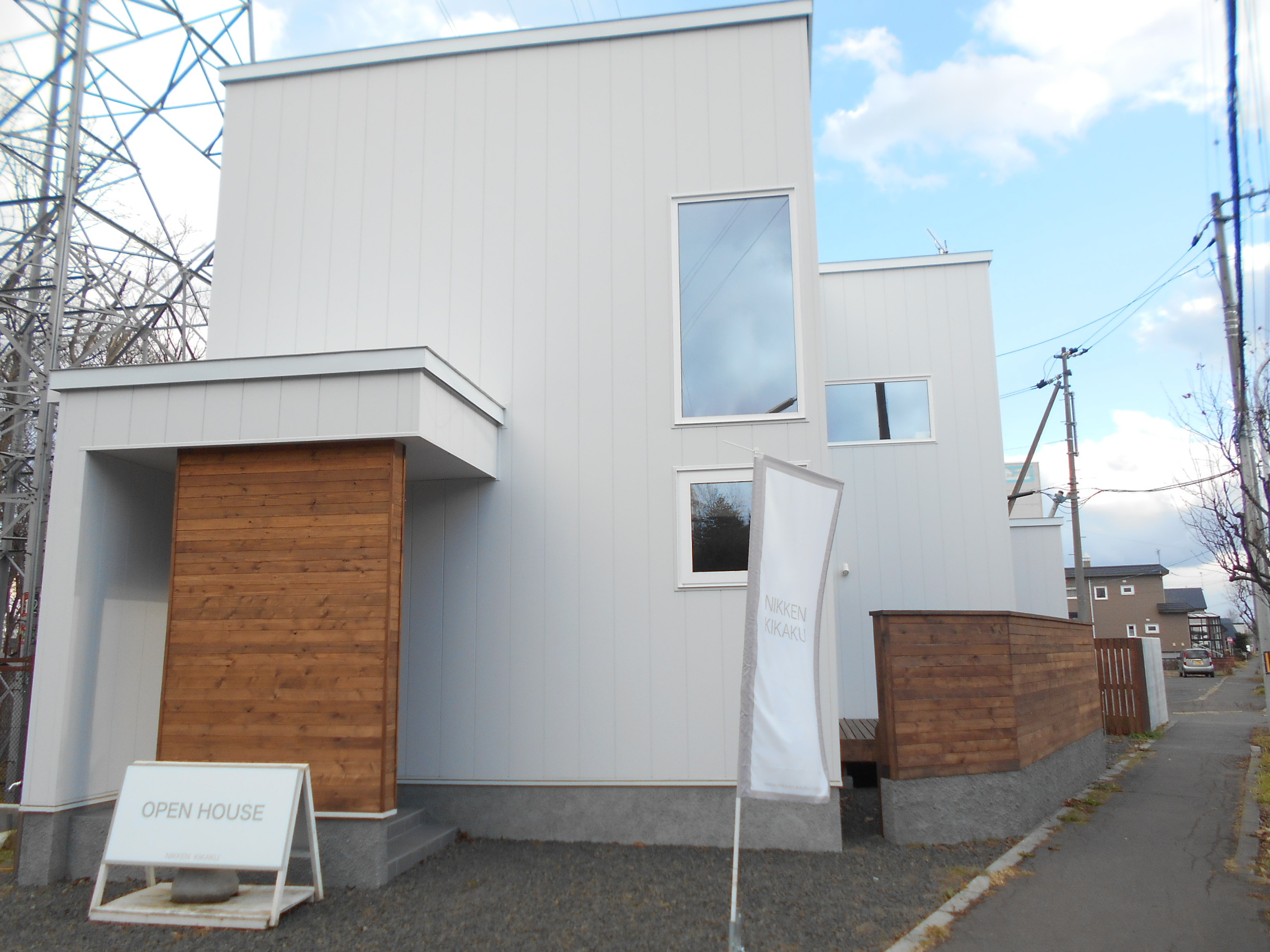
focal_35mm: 26
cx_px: 635
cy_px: 476
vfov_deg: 53.1
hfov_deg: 67.3
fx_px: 954
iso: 80
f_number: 3.2
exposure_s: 1/320
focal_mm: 4.6
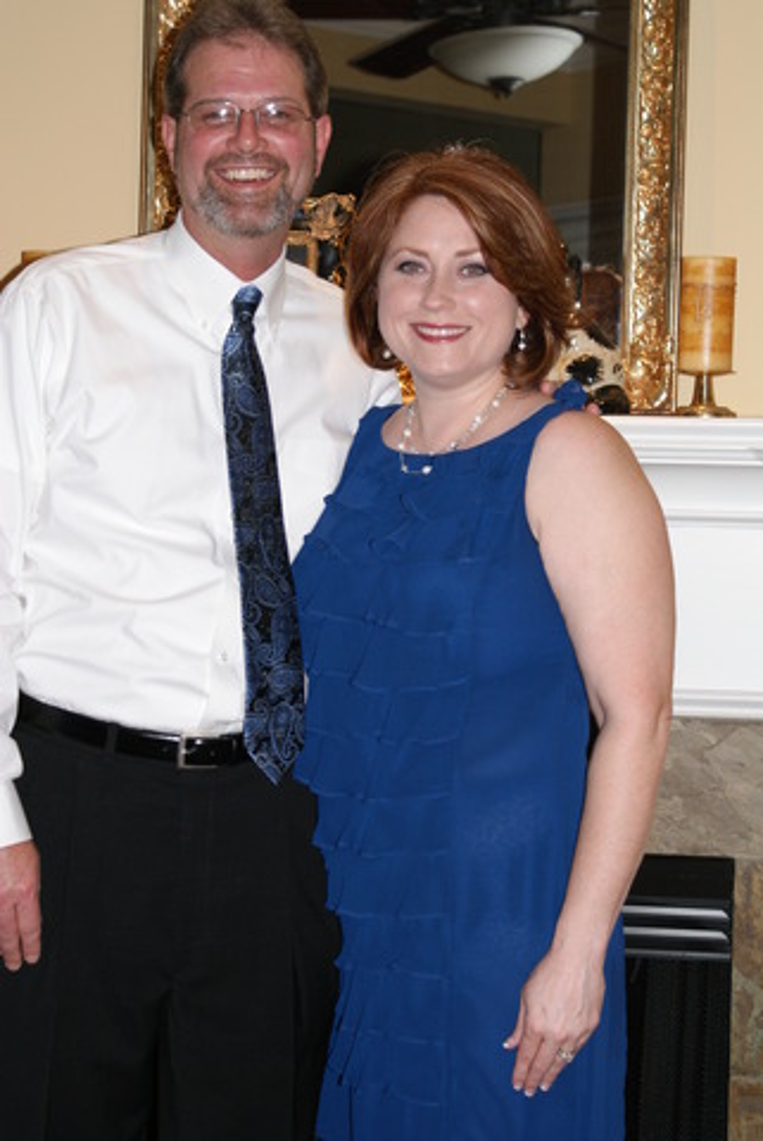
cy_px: 570
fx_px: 2617
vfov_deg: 24.6
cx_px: 382
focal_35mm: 82
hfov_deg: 16.6
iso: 400
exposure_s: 1/80
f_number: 5.6
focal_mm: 55
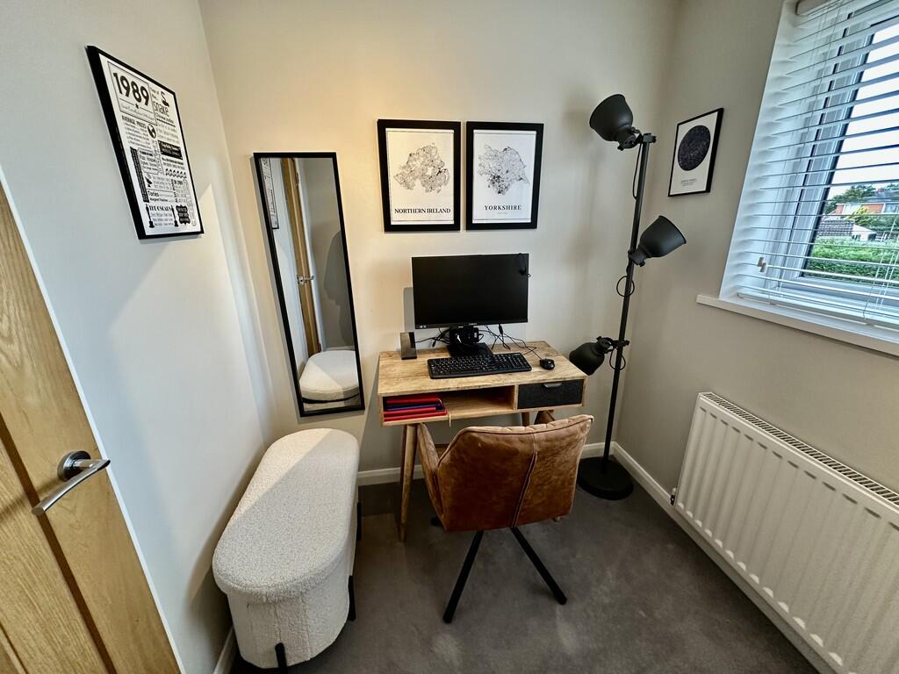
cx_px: 450
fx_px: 364
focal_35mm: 14
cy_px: 337
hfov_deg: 102.1
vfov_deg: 85.7
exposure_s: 1/50
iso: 160
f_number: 2.2
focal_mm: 2.22
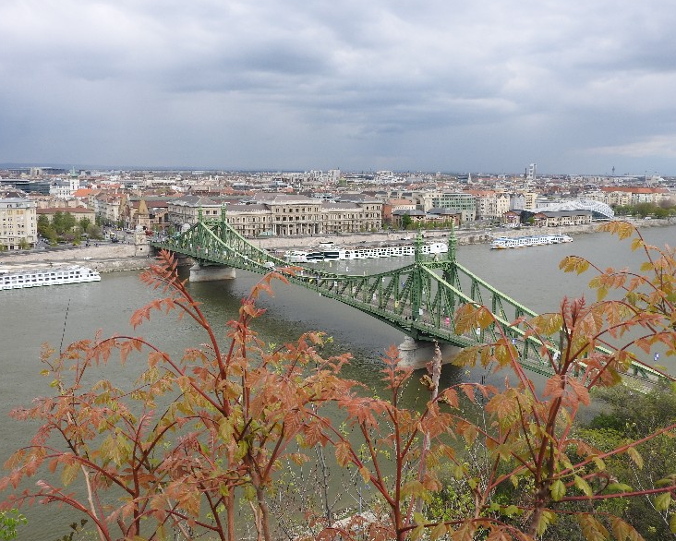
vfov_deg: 45.8
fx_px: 640
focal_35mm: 32
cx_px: 328
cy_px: 272
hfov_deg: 55.6
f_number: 3.5
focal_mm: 5.4
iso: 100
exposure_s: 1/640
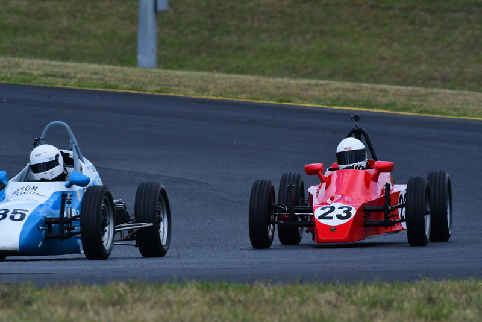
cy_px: 161
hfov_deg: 2.7
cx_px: 241
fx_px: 10045
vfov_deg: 1.8
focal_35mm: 750
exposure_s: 1/640
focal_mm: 500
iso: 500
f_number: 11
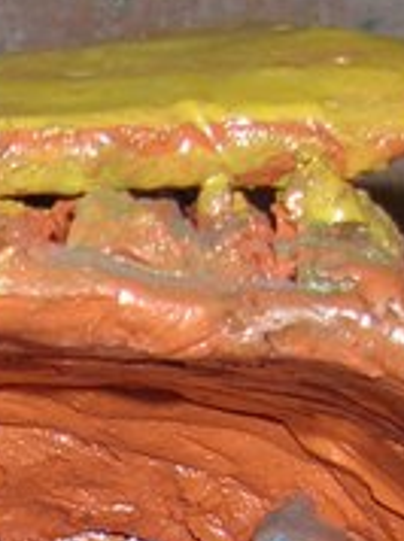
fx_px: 2387
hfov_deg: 9.5
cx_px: -94
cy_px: 745
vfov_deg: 12.4
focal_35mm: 153
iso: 50
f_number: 2.9
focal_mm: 5.7
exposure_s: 1/60.1
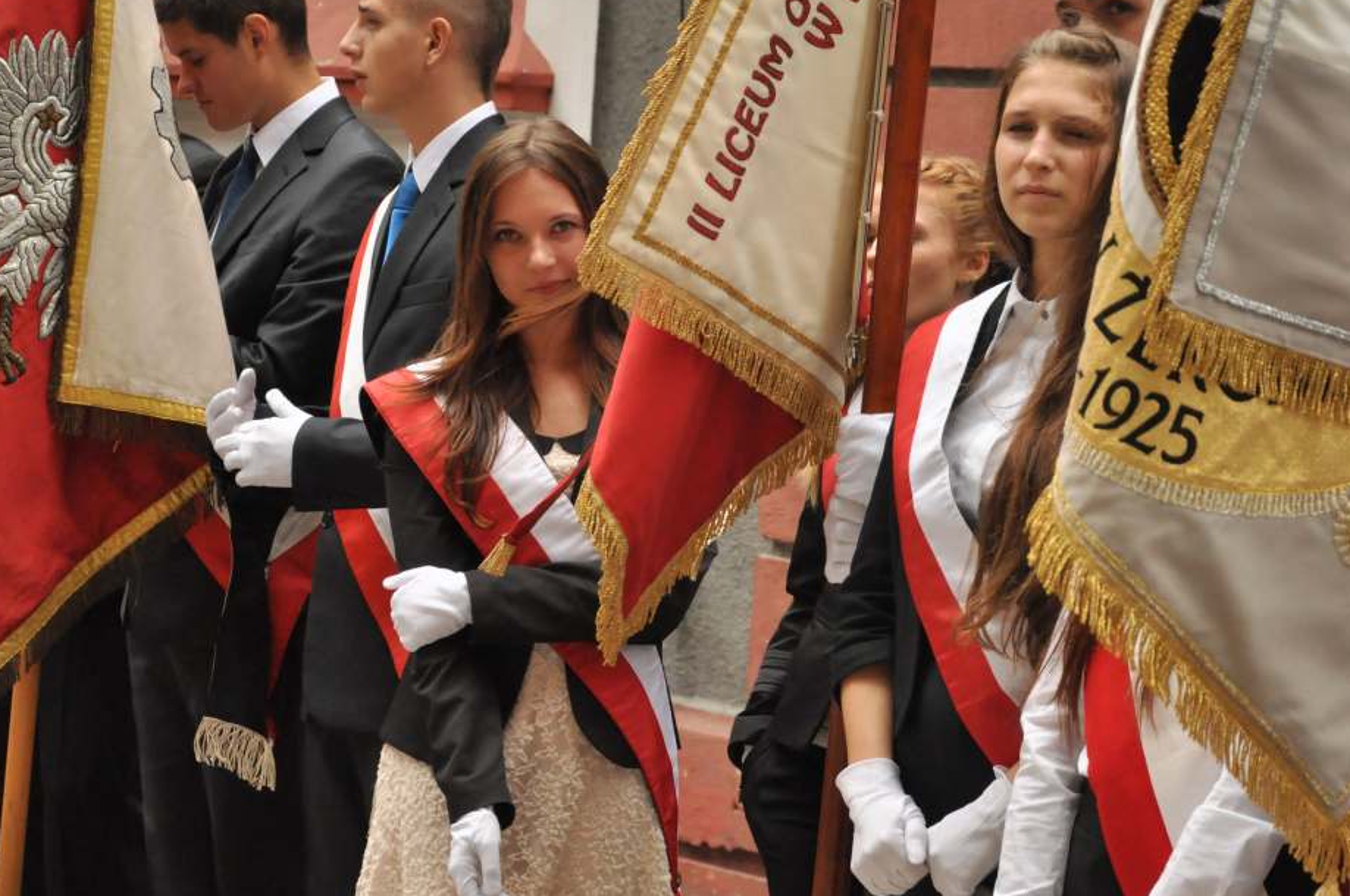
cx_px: 711
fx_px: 4381
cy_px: 458
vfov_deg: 11.7
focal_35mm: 117
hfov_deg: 17.5
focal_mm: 70
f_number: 5.3
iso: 2000
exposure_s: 1/1600
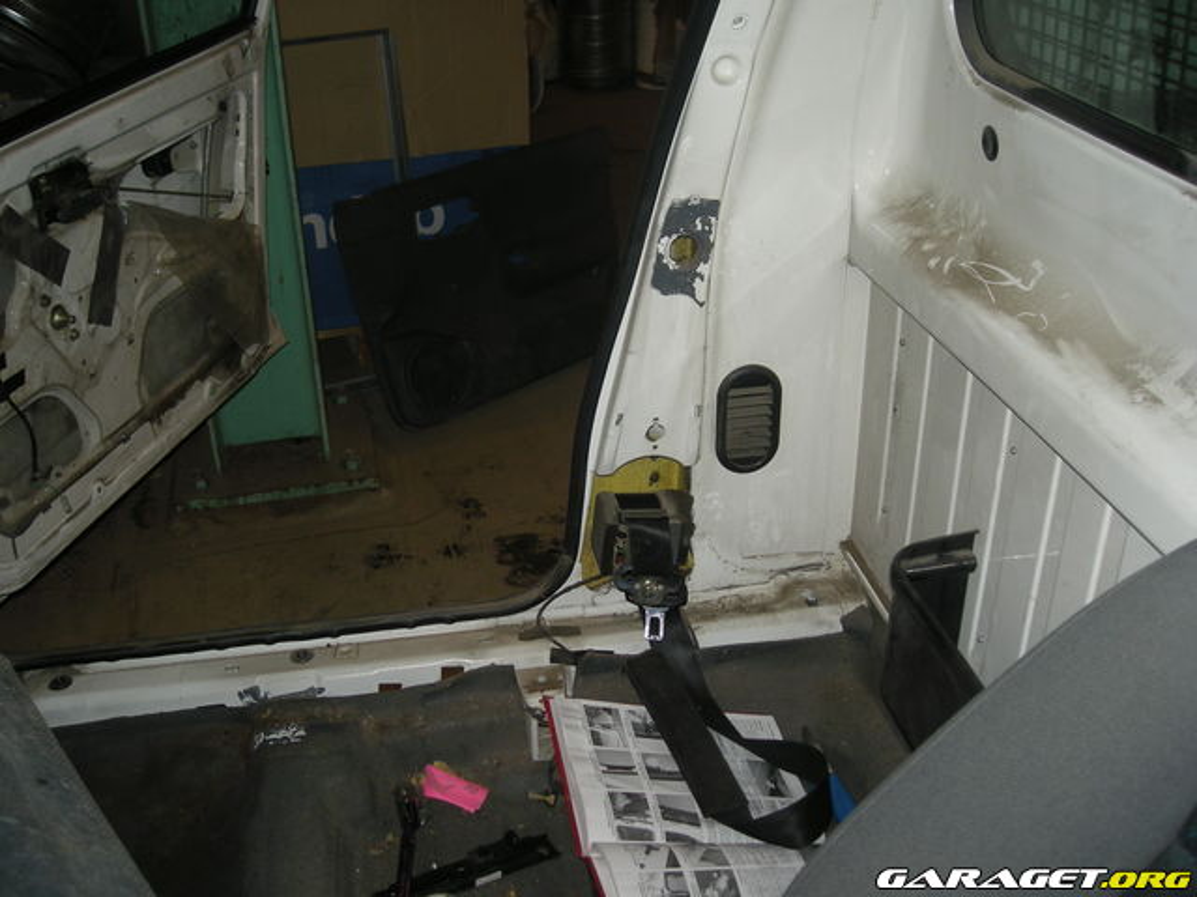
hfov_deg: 52.6
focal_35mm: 35
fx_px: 1210
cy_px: 448
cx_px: 598
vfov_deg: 40.7
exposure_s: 1/60
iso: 50
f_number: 2.8
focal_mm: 5.7
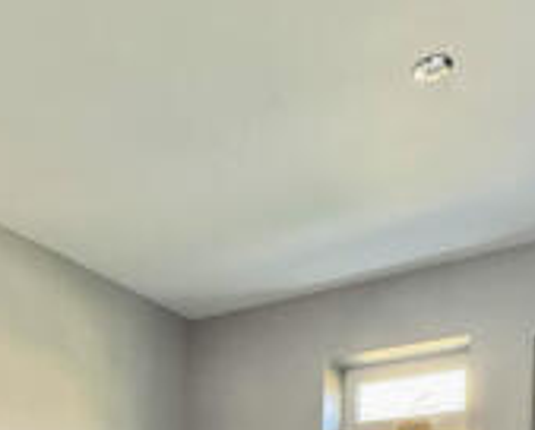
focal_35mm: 47
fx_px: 746
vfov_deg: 25.8
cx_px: 97
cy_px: 605
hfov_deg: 37.8
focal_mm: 2.22
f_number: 2.2
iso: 320
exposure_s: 1/91
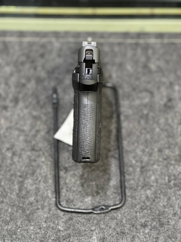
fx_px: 537
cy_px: 121
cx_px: 90
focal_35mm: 77
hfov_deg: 19.1
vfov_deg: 25.3
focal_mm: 9
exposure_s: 1/50
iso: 500
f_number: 2.8
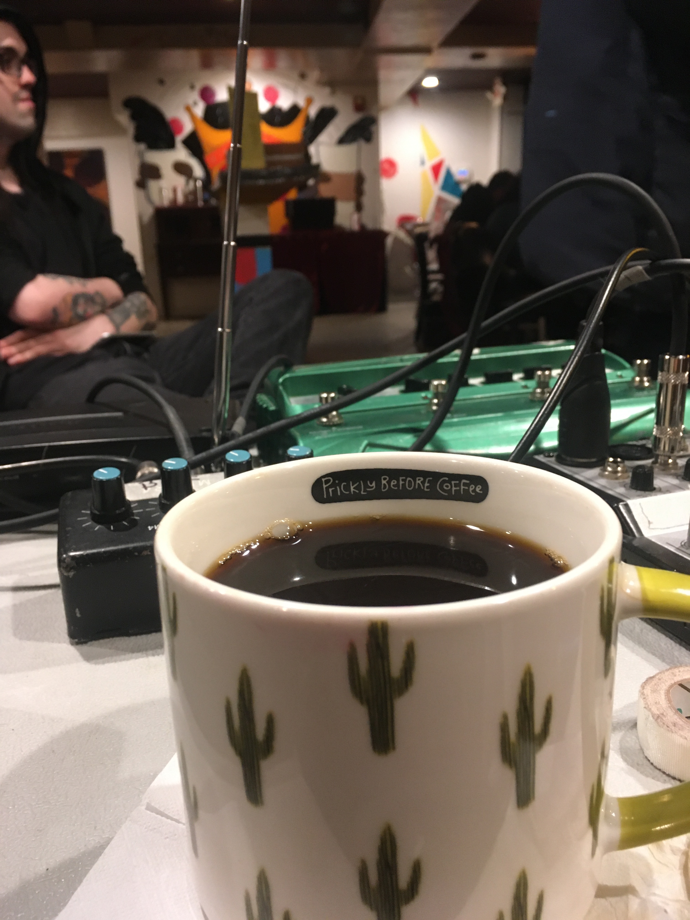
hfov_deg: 48.2
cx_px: 345
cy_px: 460
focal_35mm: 29
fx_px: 771
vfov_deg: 61.7
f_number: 2.2
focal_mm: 4.15
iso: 200
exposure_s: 1/17
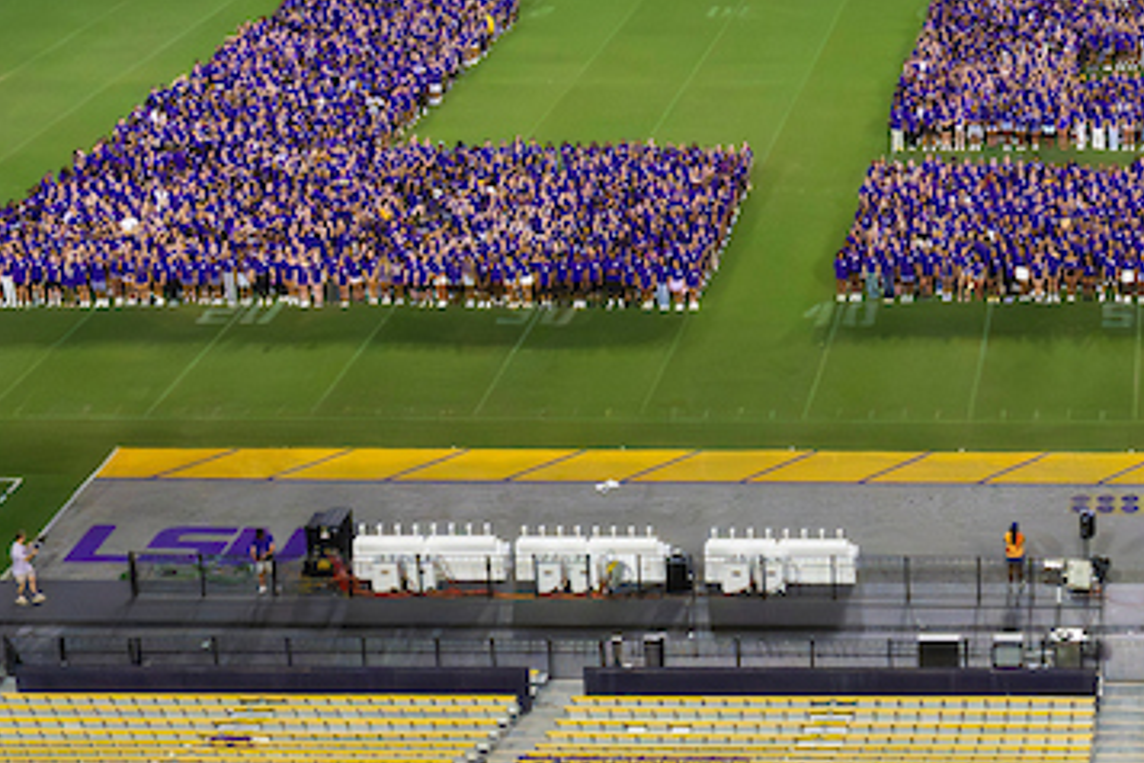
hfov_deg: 25.5
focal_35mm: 76
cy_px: -64
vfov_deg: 17.4
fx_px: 2405
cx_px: 1138
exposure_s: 1/125
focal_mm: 22.5
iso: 6400
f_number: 20
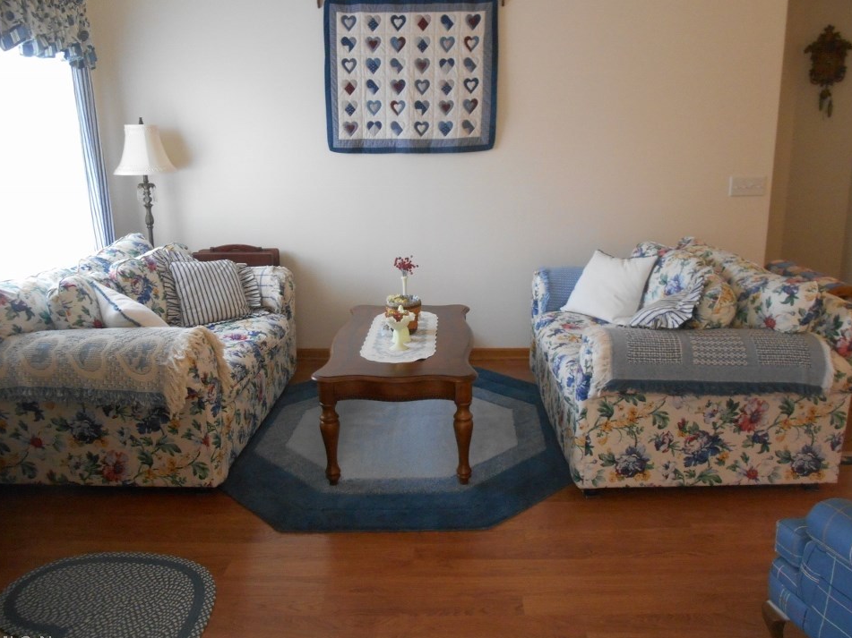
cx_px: 446
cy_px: 315
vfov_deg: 49.7
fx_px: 689
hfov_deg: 63.4
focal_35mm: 28
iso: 400
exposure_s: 1/25
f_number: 3.4
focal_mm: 4.7
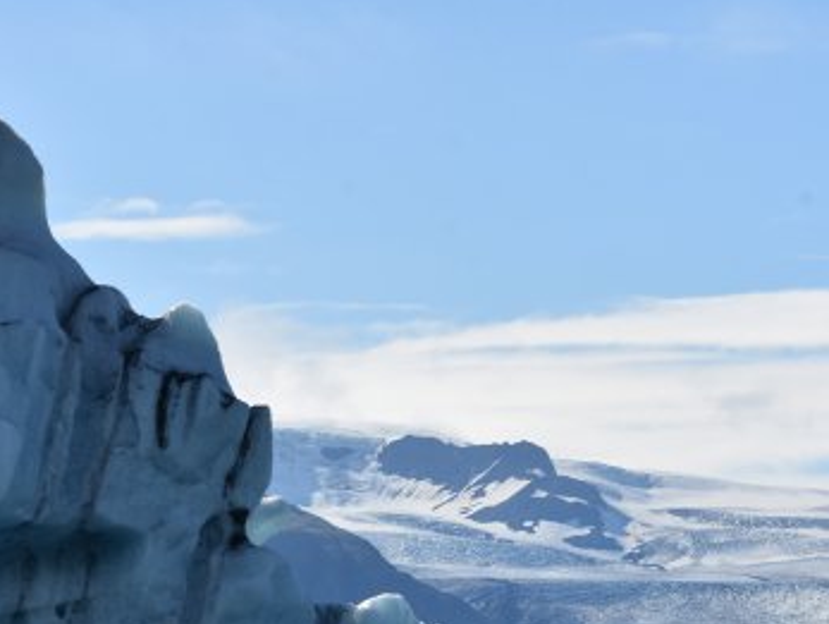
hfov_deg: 7.9
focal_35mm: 249
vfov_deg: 6.0
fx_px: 5969
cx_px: 306
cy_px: 476
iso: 100
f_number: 11
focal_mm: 98
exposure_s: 1/250
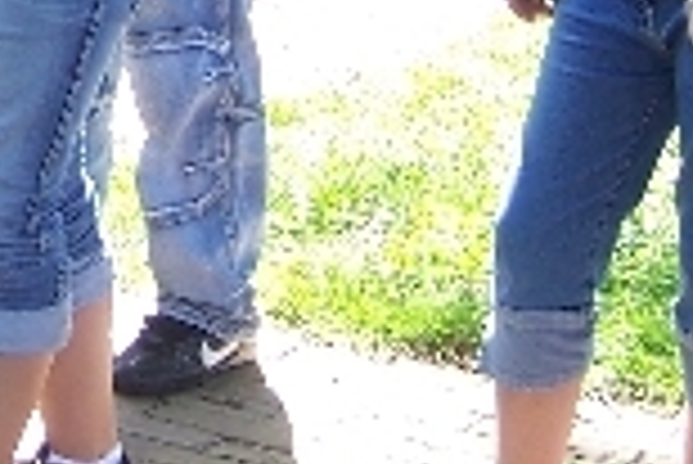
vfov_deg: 6.9
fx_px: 3776
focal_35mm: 196
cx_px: -133
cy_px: -185
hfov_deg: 10.3
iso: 80
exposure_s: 1/100
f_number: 3.2
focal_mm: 7.7
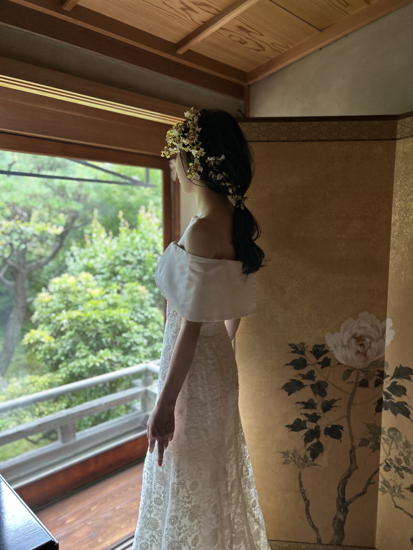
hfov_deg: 53.1
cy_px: 275
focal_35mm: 26
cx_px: 206
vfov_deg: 67.3
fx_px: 414
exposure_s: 1/120
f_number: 1.5
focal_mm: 5.7
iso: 100
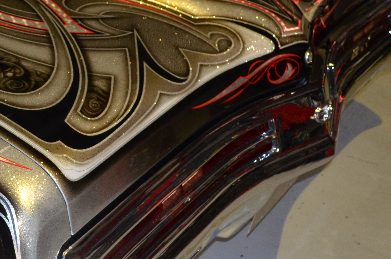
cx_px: -6
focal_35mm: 73
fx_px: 791
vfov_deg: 18.5
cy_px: 61
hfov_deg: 26.2
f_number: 3.5
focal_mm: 18
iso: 900
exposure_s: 1/60
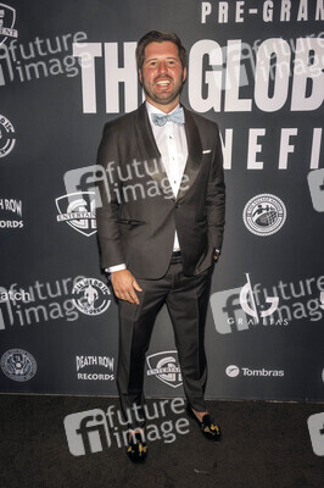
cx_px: 162
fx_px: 372
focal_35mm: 28
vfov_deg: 66.5
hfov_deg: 47.1
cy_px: 244
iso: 800
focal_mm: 27.5
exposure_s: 1/200
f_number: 5.6
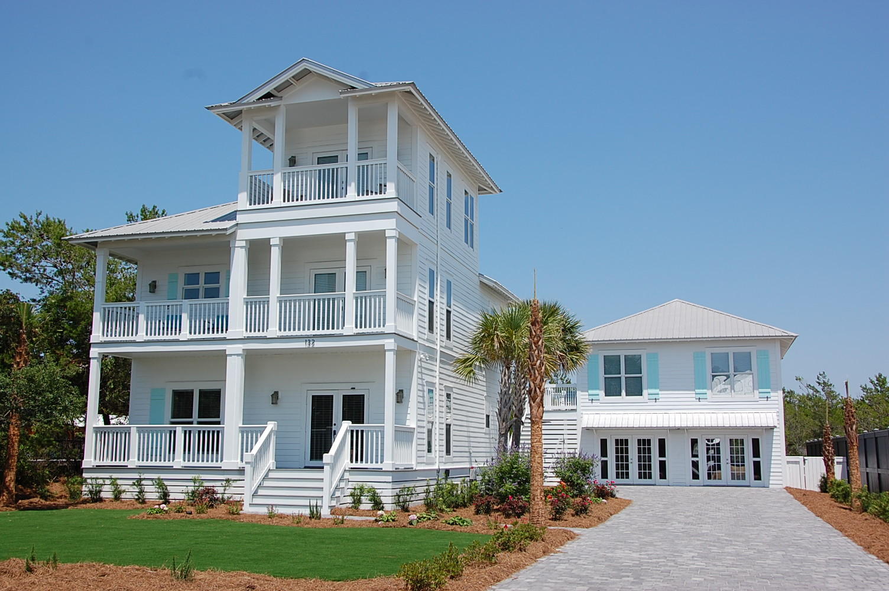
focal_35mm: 36
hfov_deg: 53.2
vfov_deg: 36.8
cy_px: 296
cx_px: 444
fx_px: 888
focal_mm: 24
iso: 200
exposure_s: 1/400
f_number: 10
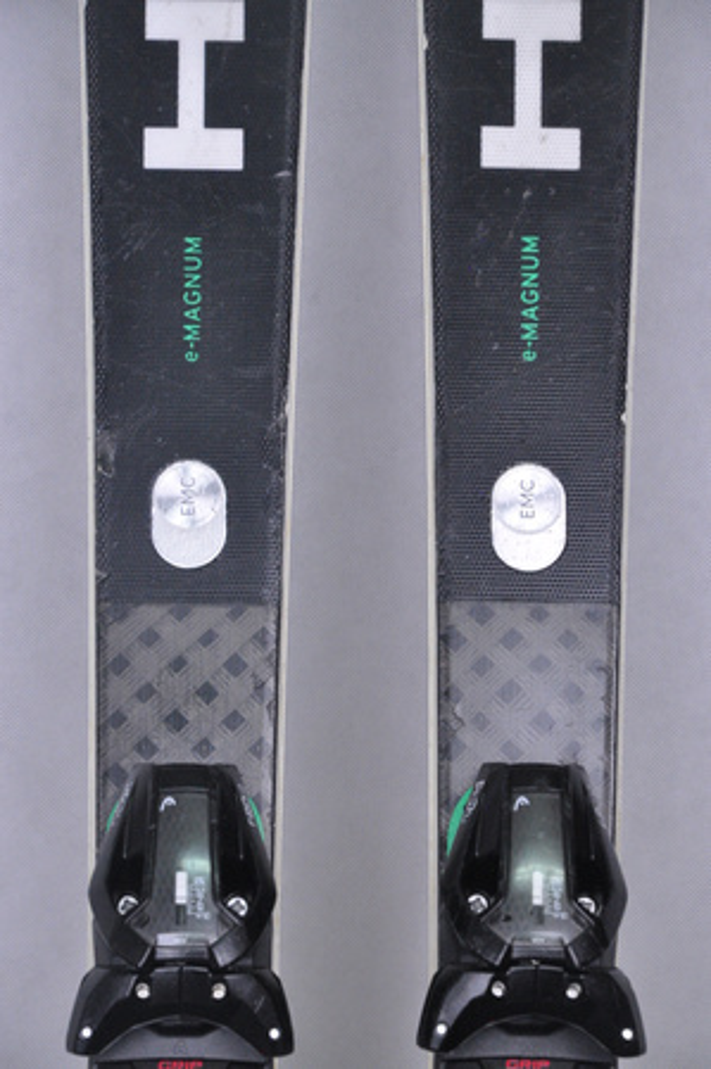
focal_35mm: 158
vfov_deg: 13.1
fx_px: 4676
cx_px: 356
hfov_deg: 8.7
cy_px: 534
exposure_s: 1/125
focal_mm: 105
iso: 3200
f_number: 8
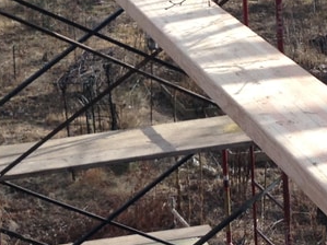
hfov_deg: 13.4
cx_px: 68
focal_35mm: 147
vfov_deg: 10.1
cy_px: 100
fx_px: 1388
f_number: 2.4
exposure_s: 1/733
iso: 50
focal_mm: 4.12
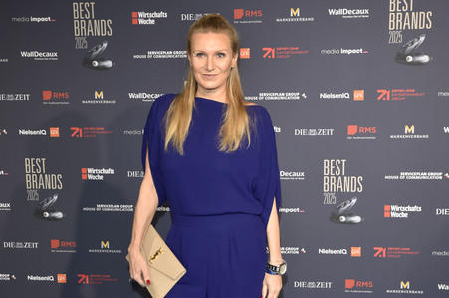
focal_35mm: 42
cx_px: 224
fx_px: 523
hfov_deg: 46.4
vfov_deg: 31.8
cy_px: 149
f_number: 7.1
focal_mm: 42
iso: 1250
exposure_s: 1/250
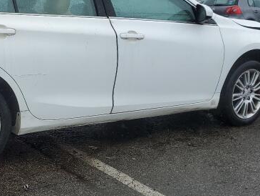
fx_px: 428
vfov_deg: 25.7
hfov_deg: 32.5
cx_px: 38
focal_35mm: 57
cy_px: 100
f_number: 1.5
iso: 50
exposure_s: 1/1429
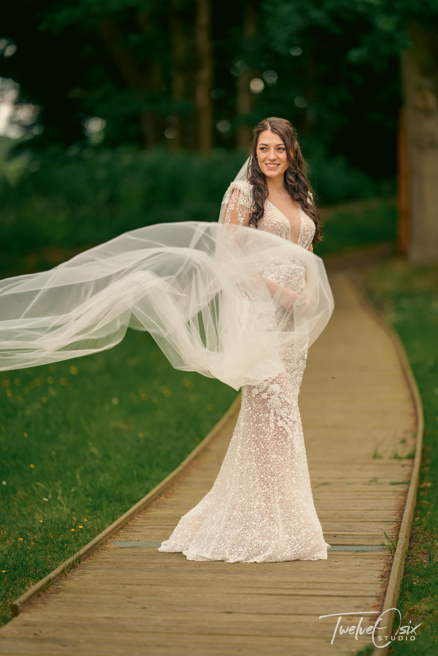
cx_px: 219
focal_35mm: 135
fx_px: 2464
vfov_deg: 15.2
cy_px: 328
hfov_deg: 10.2
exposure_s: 1/1000
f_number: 1.8
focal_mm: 135
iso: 100
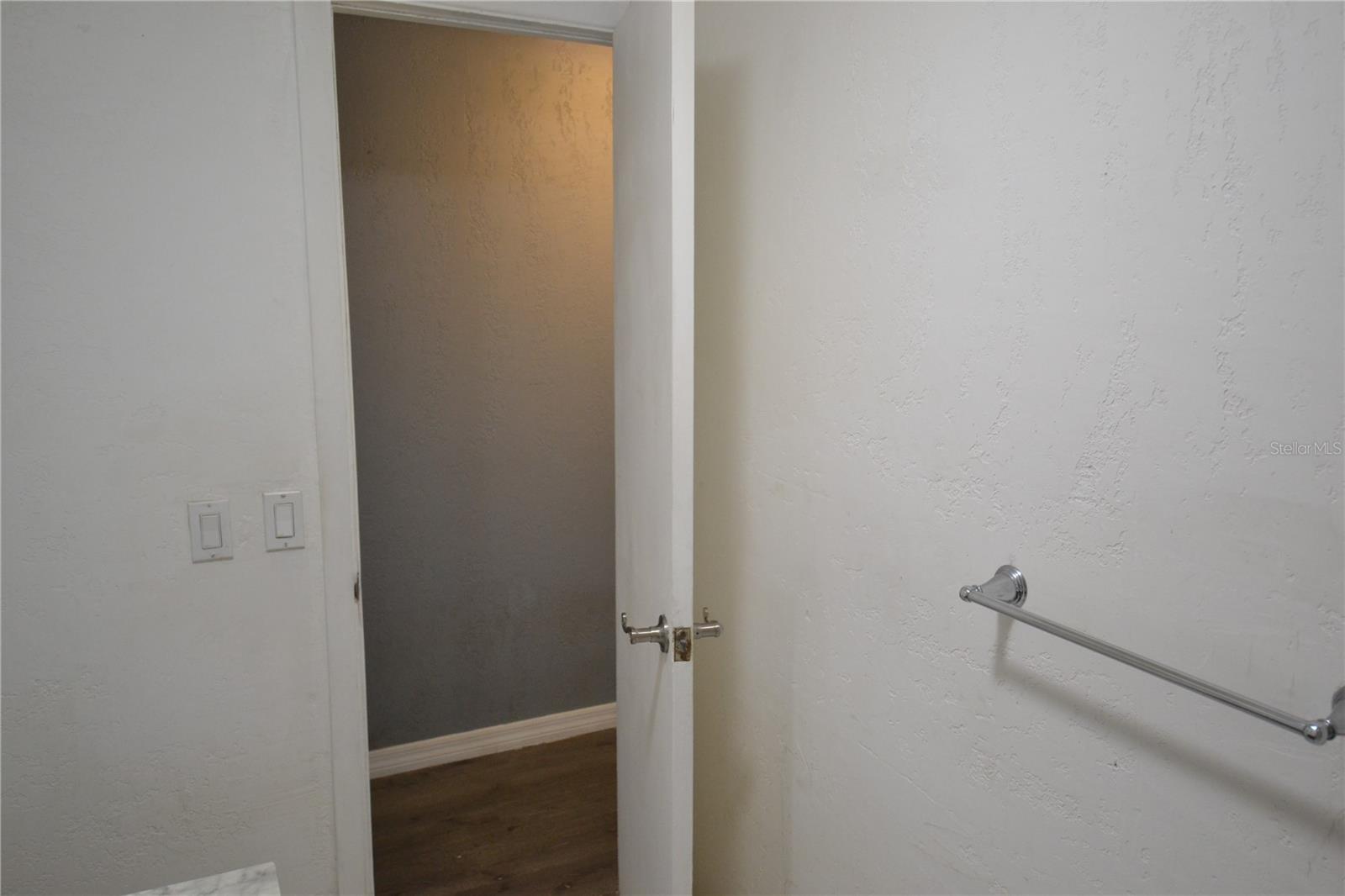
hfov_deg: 70.4
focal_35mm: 26
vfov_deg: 50.4
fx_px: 952
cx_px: 672
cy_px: 448
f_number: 4.2
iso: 1000
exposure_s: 1/60
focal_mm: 17
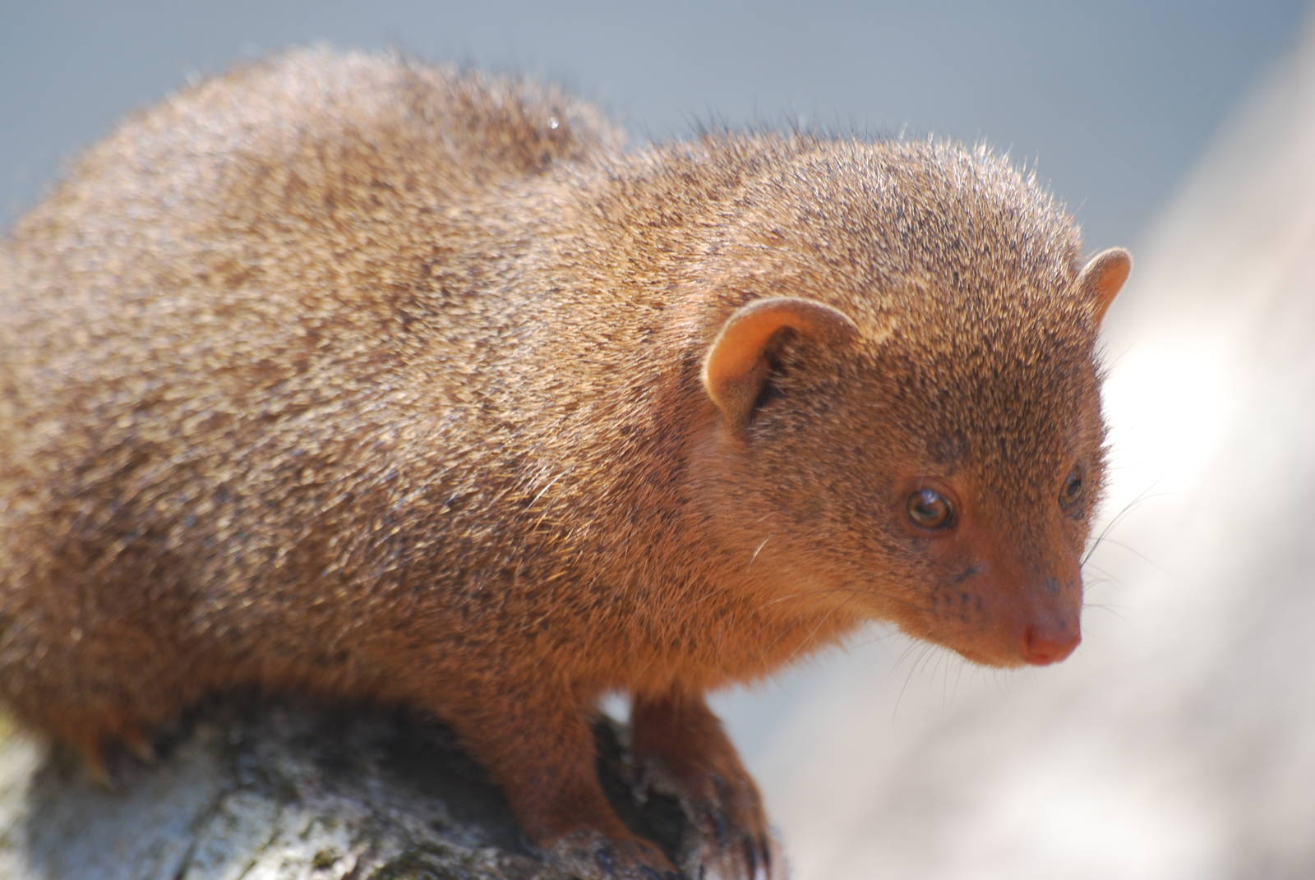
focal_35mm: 450
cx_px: 658
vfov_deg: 3.1
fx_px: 16457
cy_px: 440
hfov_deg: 4.6
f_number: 5.6
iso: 250
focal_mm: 300
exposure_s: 1/125
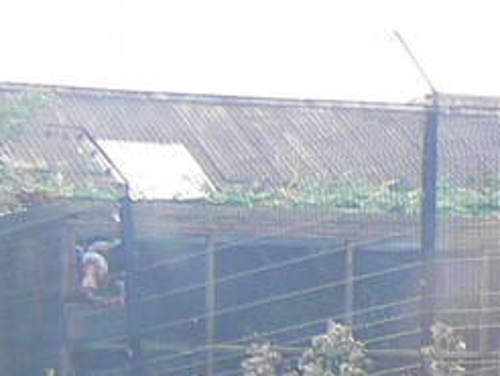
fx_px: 3383
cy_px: 969
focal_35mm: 234
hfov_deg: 8.4
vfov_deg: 6.0
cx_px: 596
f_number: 4
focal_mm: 6
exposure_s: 1/100
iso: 80
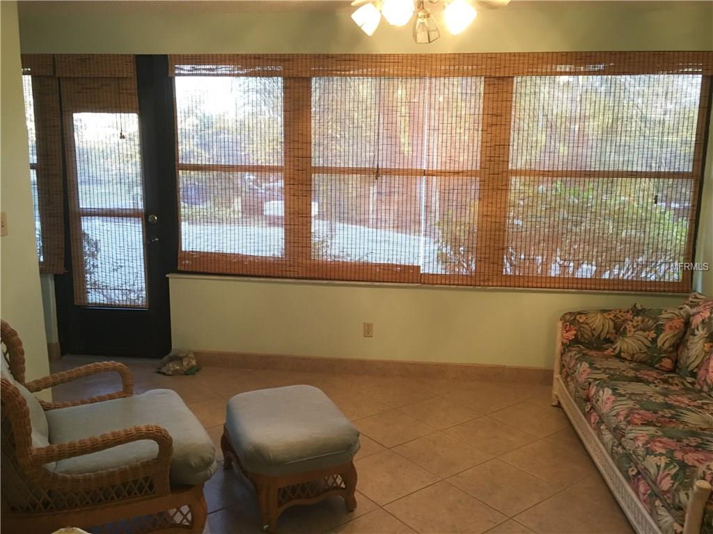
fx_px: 597
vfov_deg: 48.2
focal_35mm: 29
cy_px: 267
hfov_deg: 61.7
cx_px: 356
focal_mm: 4.15
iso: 200
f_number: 2.2
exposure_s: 1/17
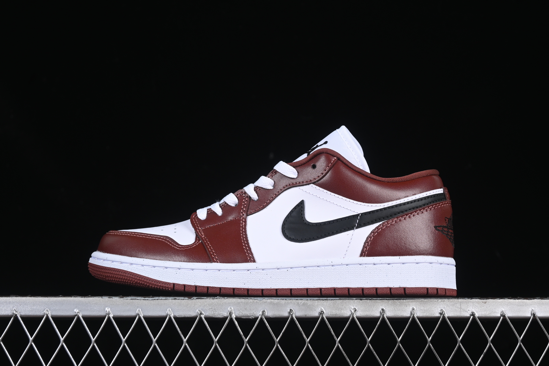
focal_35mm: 75
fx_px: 1144
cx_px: 274
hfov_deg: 27.0
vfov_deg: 18.2
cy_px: 183
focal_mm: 50
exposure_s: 1/80
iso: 160
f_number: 7.1
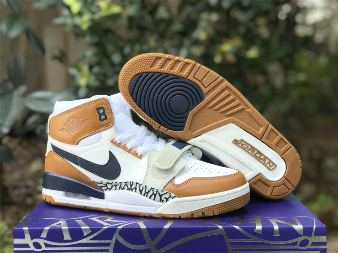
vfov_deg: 25.7
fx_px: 557
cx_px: 169
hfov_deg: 33.8
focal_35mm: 57
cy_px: 126
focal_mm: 6.6
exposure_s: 1/320
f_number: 2.8
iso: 20
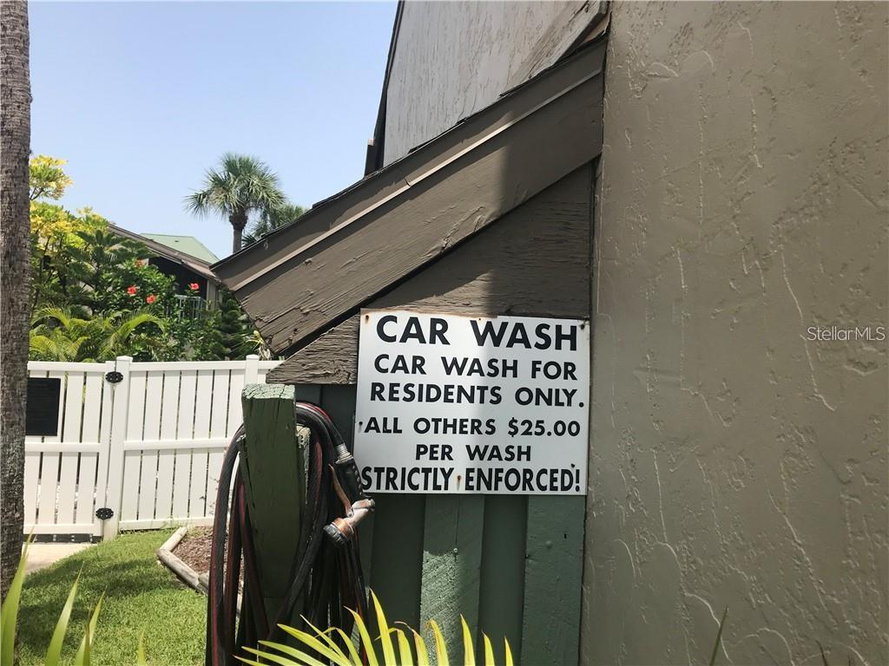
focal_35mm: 28
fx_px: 719
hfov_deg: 63.4
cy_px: 333
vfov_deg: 49.7
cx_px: 444
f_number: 1.8
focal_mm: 3.99
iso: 20
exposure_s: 1/1953
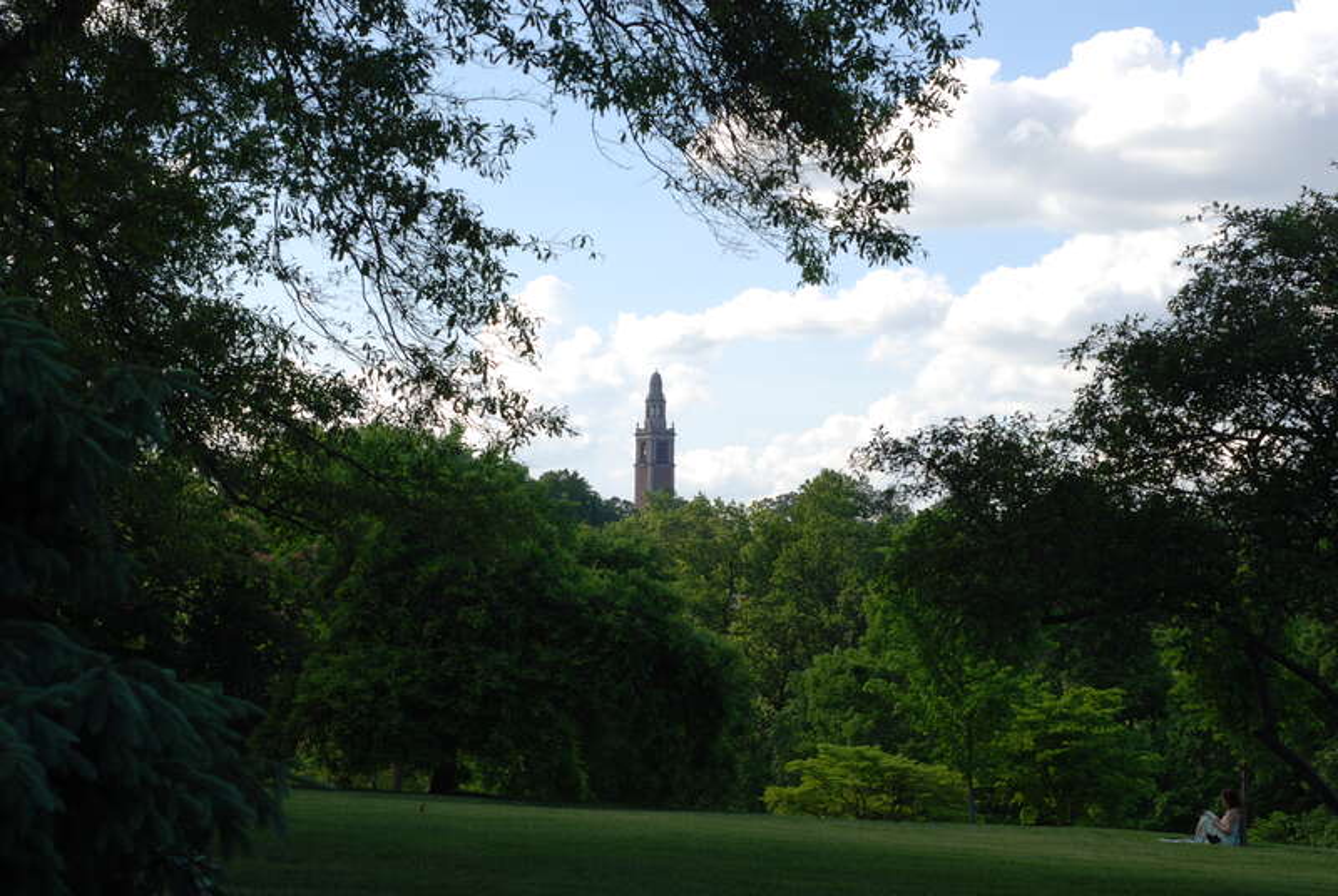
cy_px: 448
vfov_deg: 18.2
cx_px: 669
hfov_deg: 27.0
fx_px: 2792
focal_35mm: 75
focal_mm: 50
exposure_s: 1/200
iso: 100
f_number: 7.1
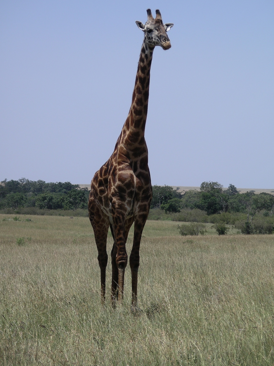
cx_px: 142
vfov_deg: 11.8
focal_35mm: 168
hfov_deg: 8.8
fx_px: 1774
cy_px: 170
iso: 64
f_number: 4.4
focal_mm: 32.5
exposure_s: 1/800
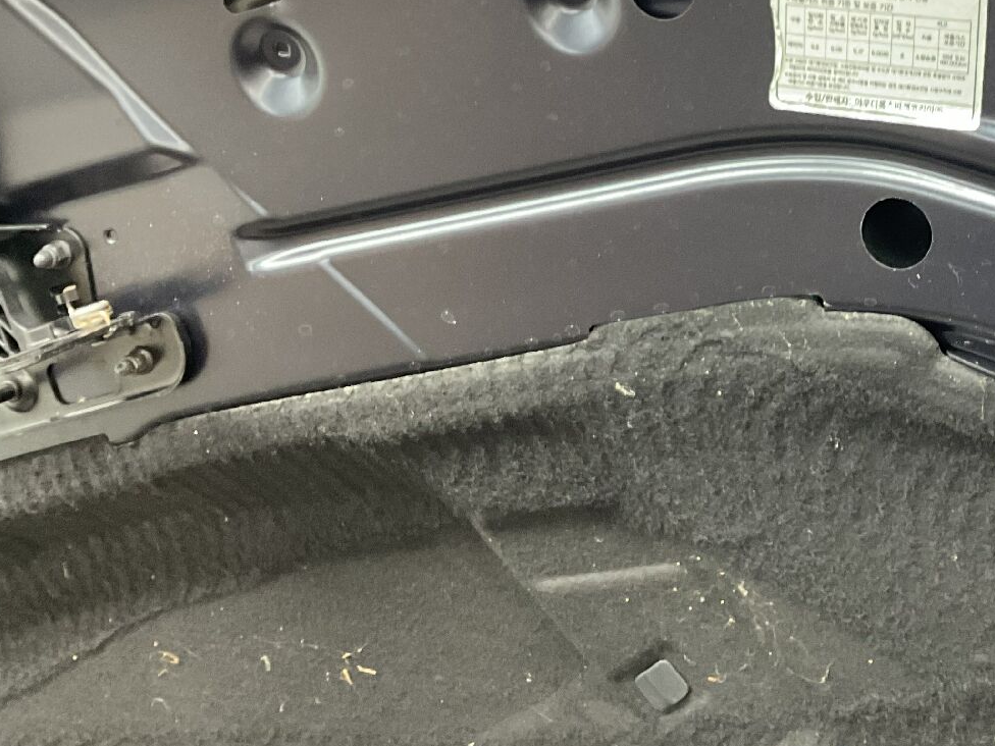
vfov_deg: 25.4
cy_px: 190
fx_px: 1638
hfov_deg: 32.3
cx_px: 875
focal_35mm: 57
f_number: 1.8
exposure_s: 1/33
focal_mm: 3
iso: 200
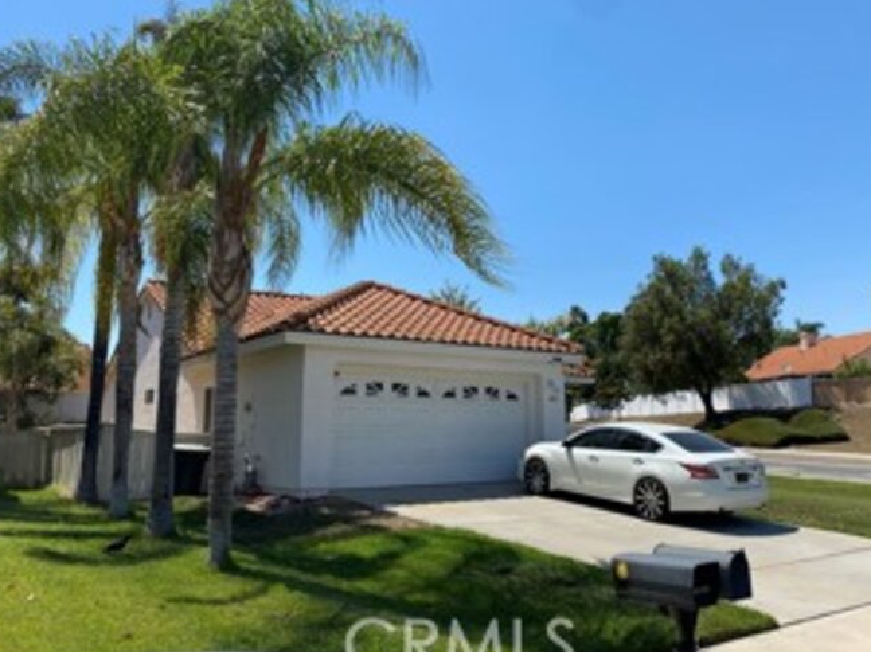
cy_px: 309
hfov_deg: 59.9
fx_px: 754
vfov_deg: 46.7
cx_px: 464
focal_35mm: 30
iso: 32
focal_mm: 4.25
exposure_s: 1/3125
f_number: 1.8
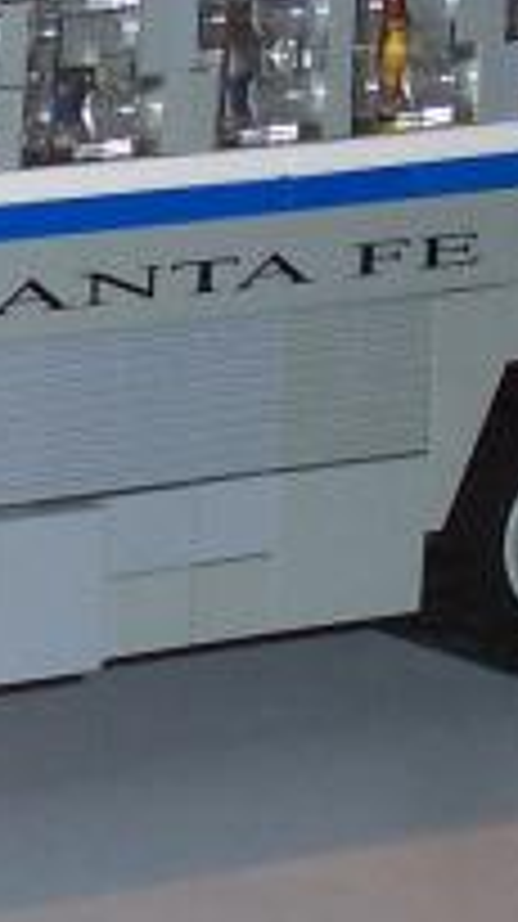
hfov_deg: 4.5
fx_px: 6558
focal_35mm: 268
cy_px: 223
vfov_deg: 8.0
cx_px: -155
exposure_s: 1/90
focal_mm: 10.8
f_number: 4
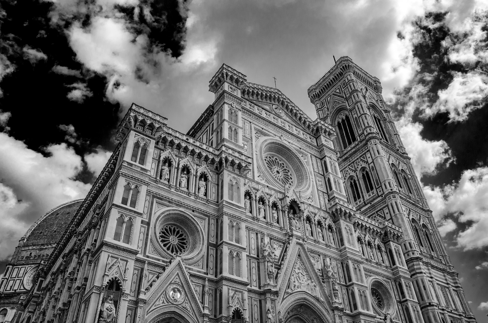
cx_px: 244
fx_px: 365
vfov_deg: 47.7
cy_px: 162
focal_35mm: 27
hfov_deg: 67.5
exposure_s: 1/250
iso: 500
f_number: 16
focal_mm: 18
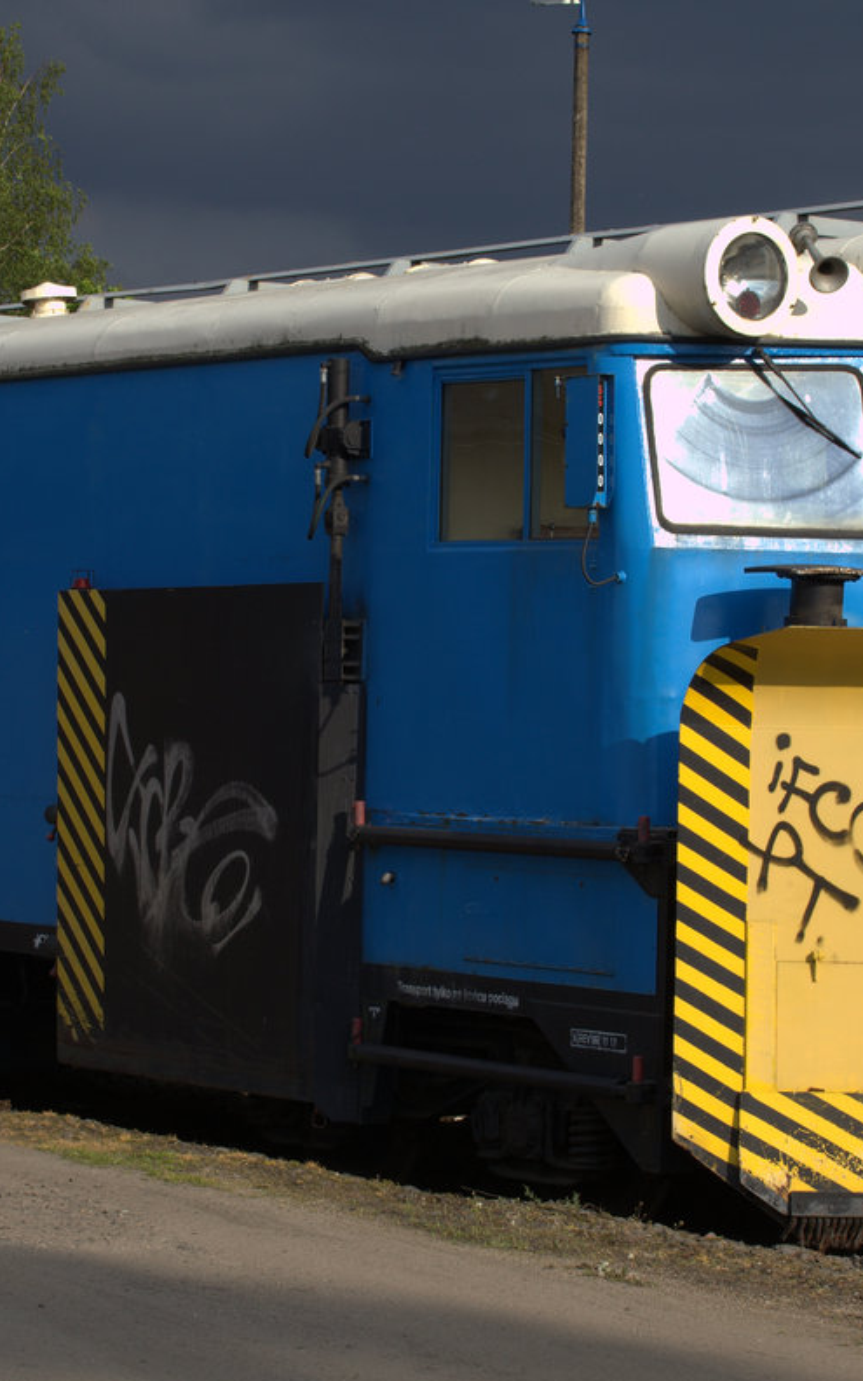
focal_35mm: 105
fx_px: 3951
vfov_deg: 19.8
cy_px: 695
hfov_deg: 12.5
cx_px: 359
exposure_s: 1/100
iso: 320
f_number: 18
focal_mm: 70
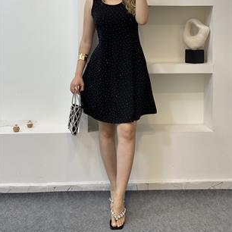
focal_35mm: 62
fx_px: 470
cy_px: 82
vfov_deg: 27.6
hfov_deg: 27.7
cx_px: 115
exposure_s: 1/100
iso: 100
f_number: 2
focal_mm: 6
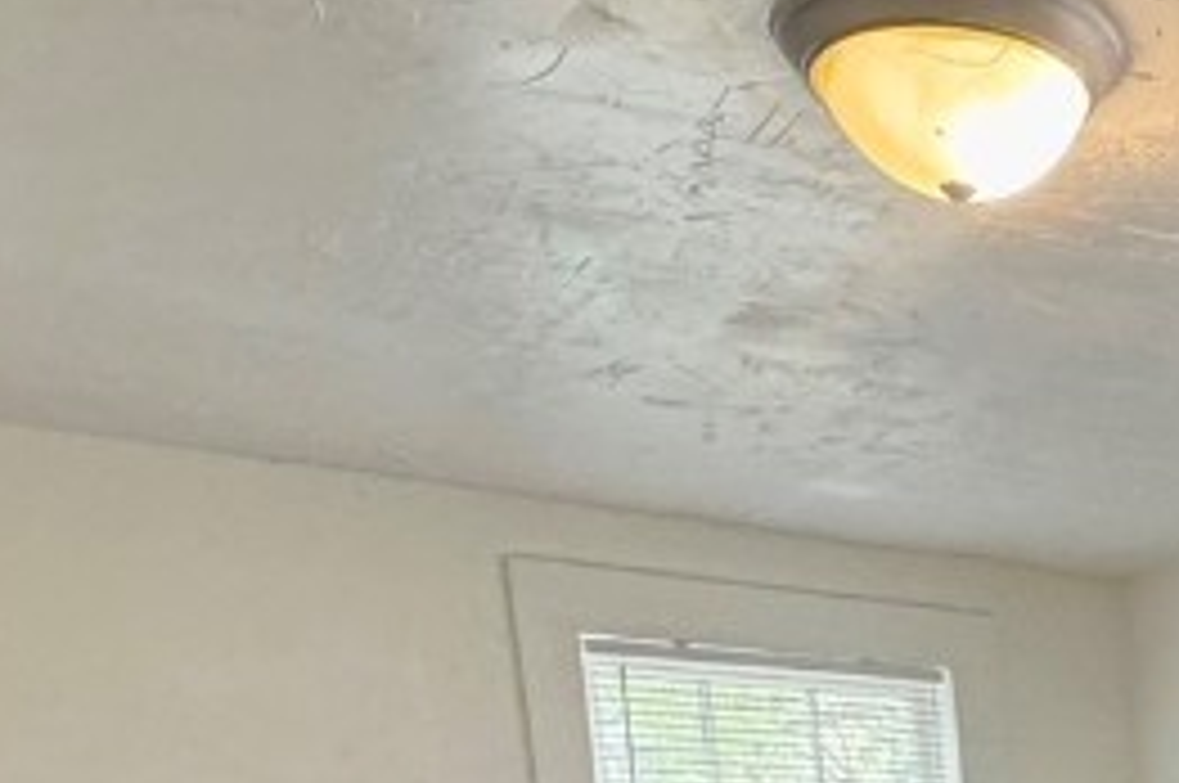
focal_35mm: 57
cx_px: 1350
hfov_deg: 30.7
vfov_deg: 18.0
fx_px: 1864
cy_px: 1476
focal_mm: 2.22
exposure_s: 1/60
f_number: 2.2
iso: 320
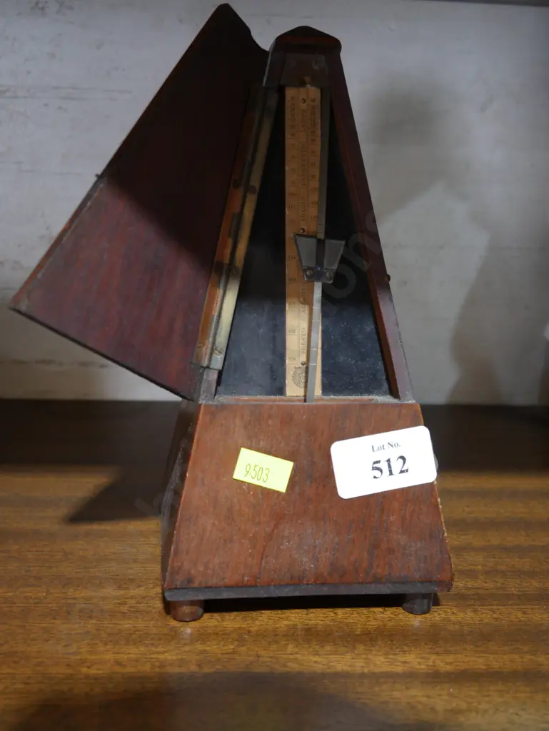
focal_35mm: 36
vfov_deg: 51.3
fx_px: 761
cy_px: 366
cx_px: 274
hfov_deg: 39.7
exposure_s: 1/60
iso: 800
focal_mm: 18
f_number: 4
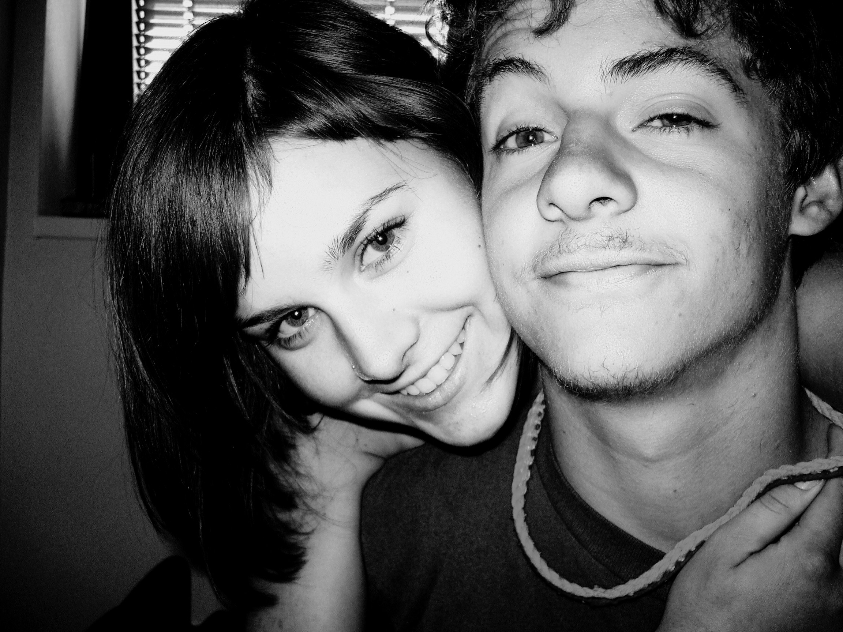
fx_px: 852
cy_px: 316
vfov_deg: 40.7
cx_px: 422
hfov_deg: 52.6
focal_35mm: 35
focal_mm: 5.8
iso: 64
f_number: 2.8
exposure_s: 1/60
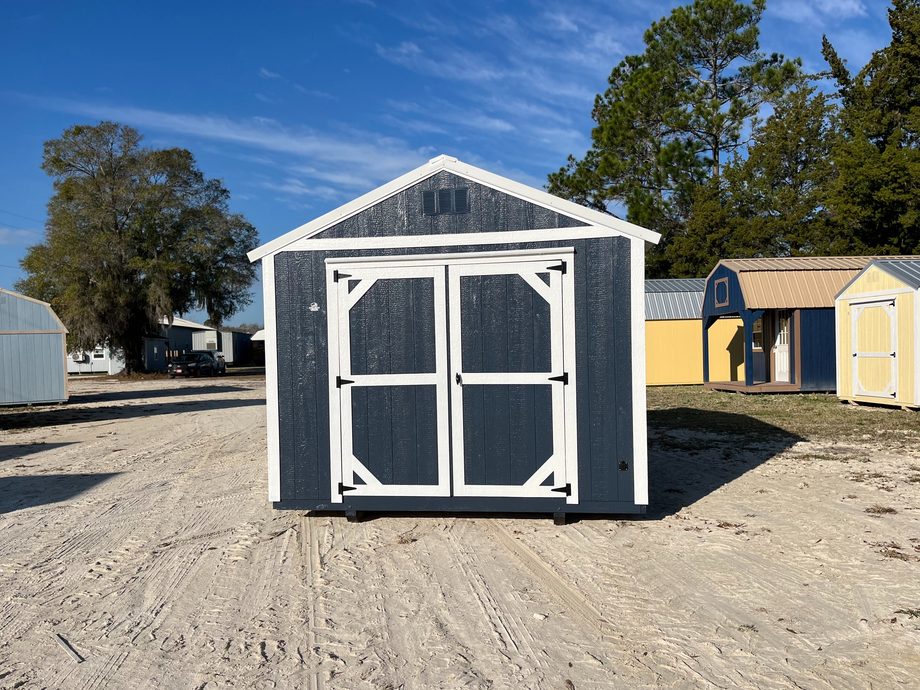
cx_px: 448
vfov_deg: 51.3
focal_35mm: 27
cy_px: 358
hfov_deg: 65.3
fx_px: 718
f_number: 1.6
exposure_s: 1/7874
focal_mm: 5.1
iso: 50
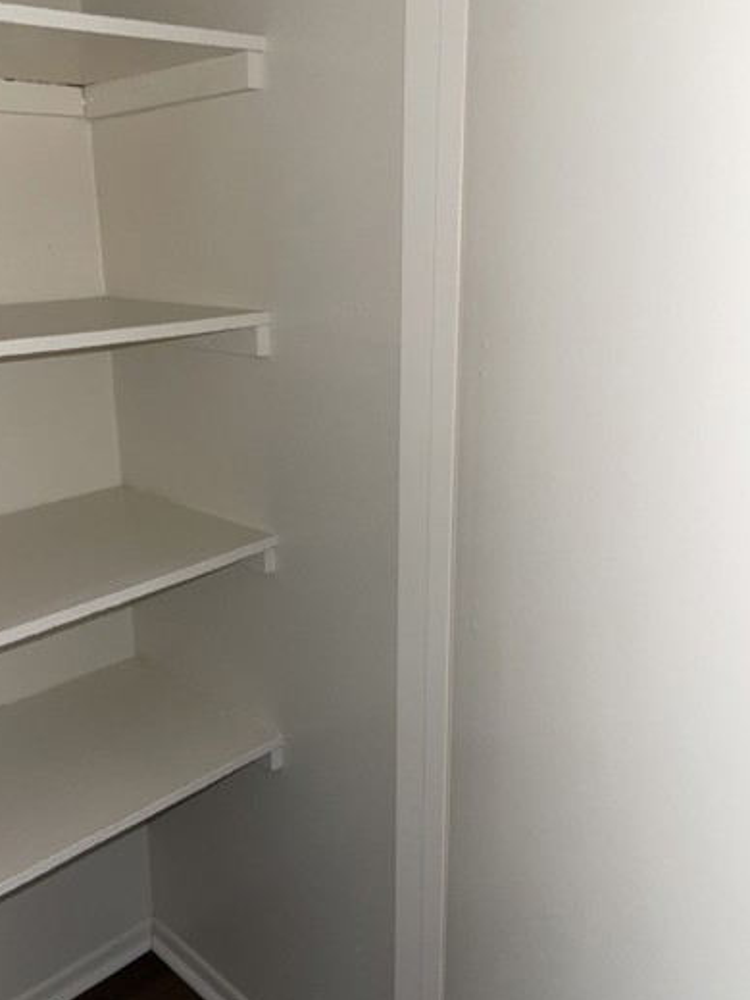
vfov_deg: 56.8
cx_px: 294
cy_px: 517
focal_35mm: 32
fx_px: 924
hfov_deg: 43.9
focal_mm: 5.1
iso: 64
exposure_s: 1/51
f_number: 1.6
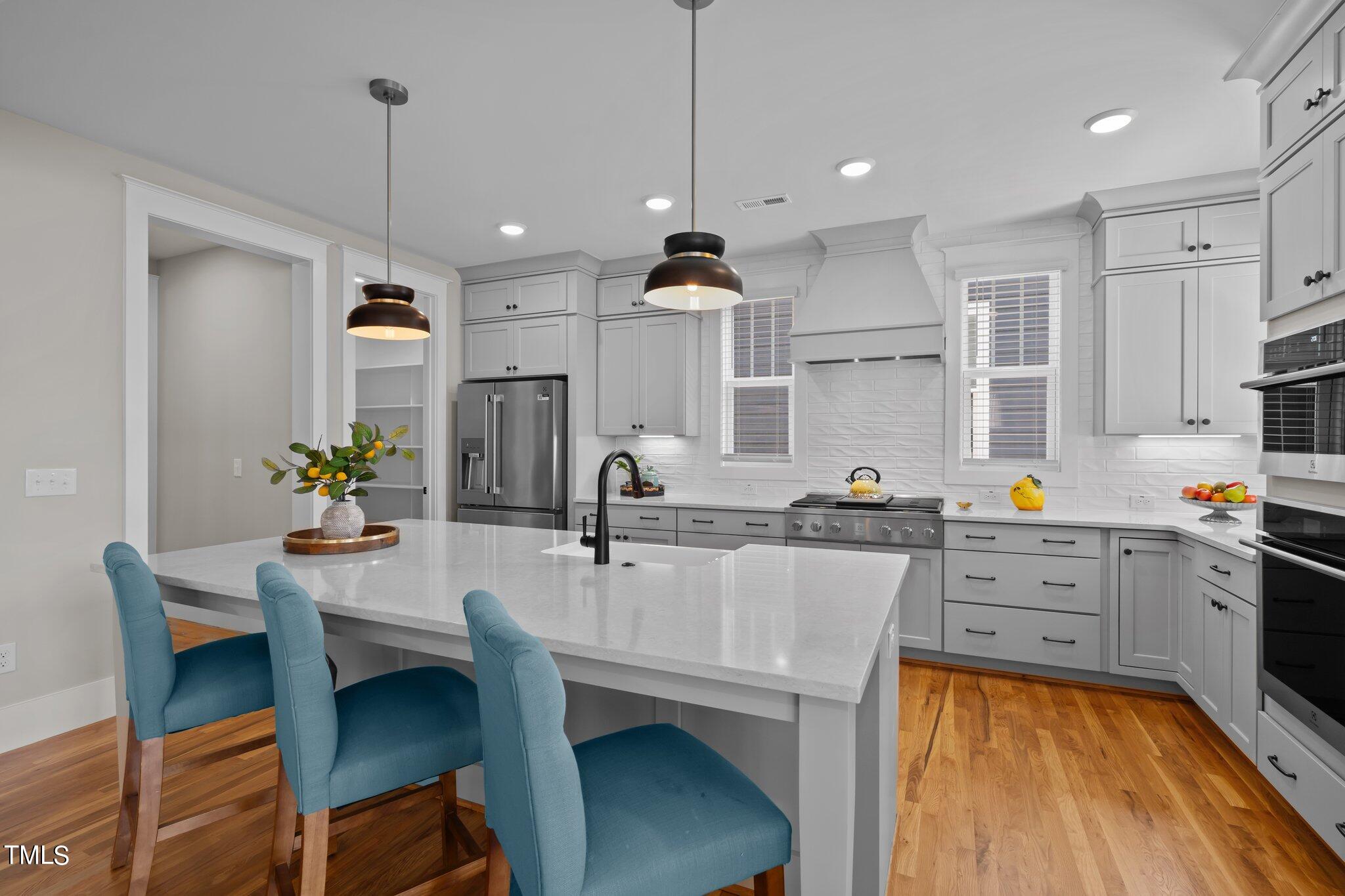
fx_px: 598
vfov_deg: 73.7
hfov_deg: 96.7
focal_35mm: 16
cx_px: 672
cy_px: 448
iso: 400
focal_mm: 16
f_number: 8
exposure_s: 1/3
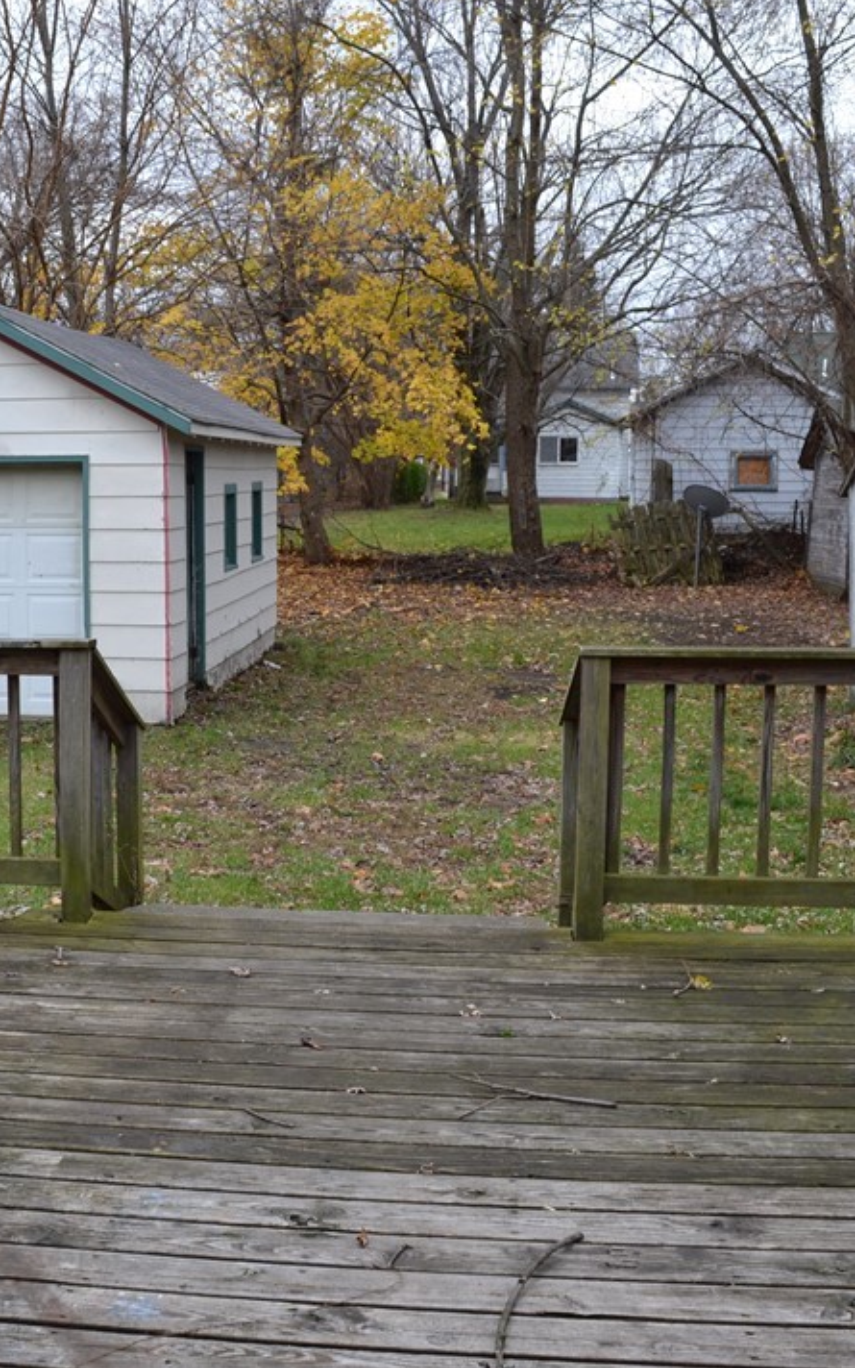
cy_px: 688
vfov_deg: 47.2
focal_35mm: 42
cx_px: 240
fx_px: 1566
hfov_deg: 30.2
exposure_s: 1/125
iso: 220
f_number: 5.6
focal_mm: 18
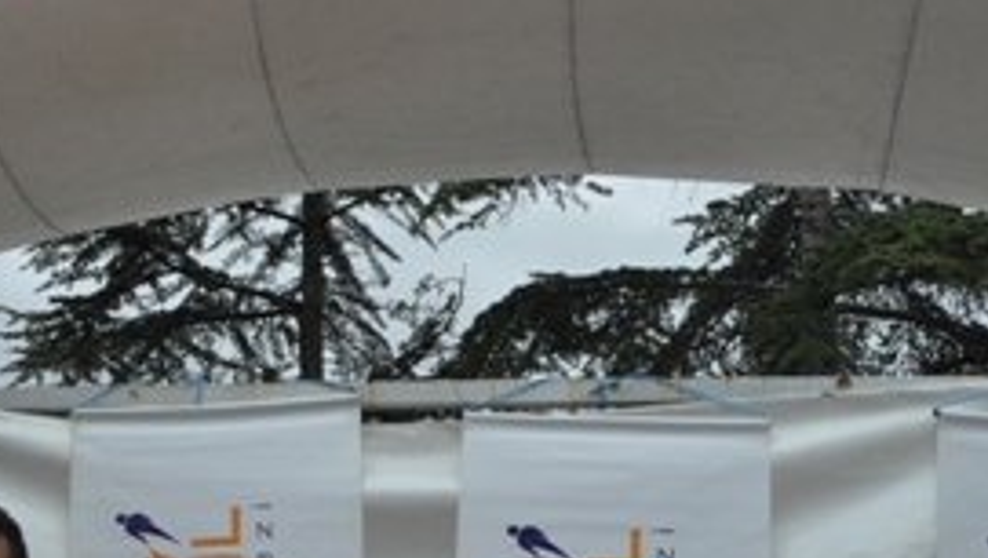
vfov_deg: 15.7
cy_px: 680
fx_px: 1940
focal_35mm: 74
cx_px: 33
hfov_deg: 27.2
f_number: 9
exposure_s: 1/320
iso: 200
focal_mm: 20
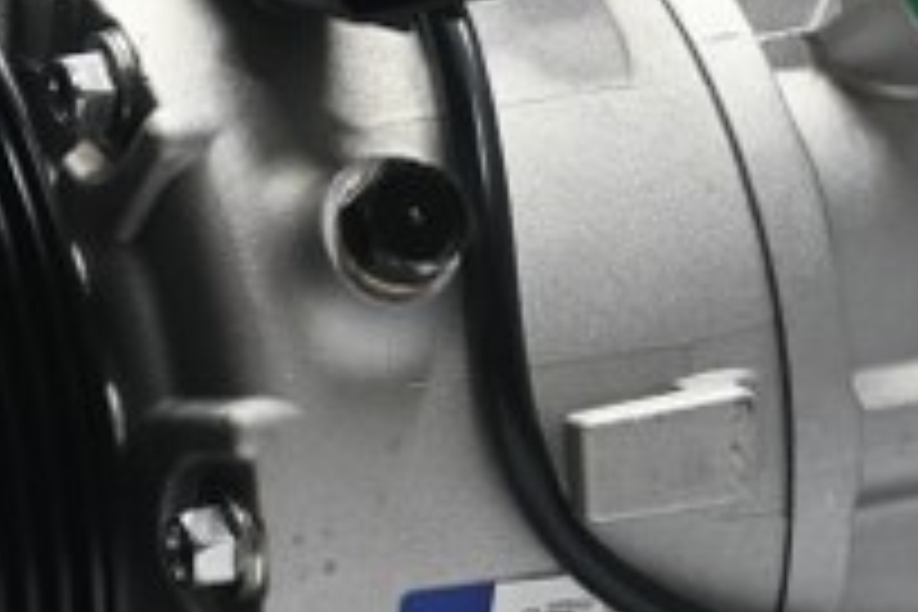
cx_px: 346
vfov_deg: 8.9
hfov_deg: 13.3
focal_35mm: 154
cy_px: 230
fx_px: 3939
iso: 1000
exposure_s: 1/60
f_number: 5.3
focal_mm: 35
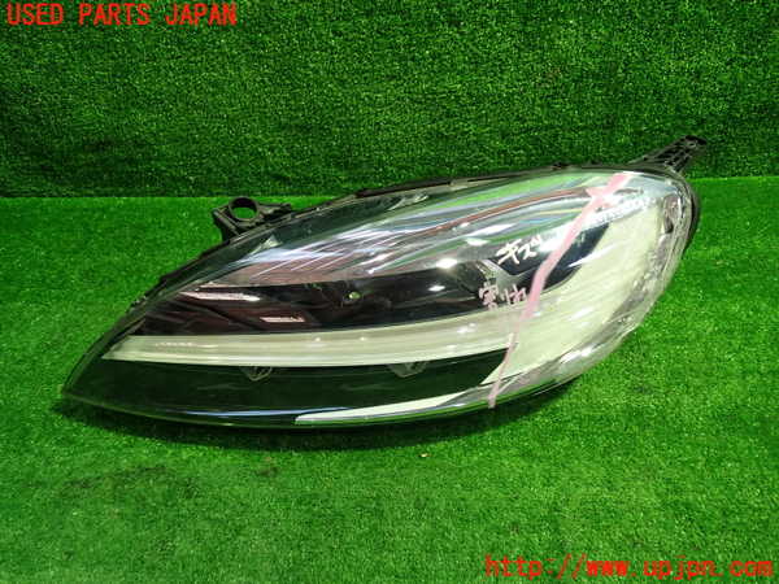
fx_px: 675
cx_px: 390
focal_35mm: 30
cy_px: 292
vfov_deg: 46.8
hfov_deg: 60.0
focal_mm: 5.4
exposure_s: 1/30
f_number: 2.3
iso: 250
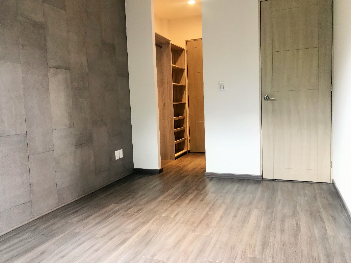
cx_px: 176
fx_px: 284
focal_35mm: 28
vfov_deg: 49.8
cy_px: 132
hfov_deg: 63.4
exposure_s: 1/30
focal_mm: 3.99
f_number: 1.8
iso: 50
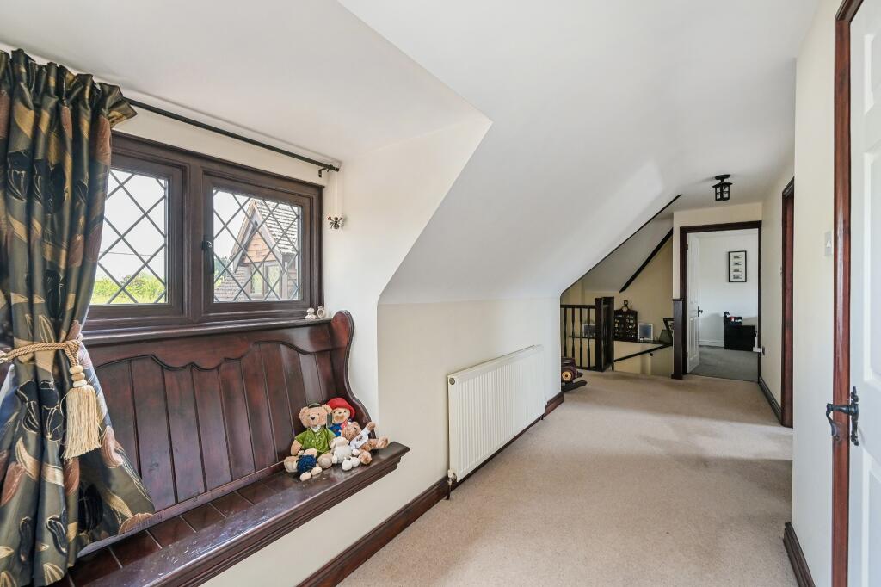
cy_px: 294
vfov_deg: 81.2
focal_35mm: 14
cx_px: 440
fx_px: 342
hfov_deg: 104.3
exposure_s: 1/6
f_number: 8
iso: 400
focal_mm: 14
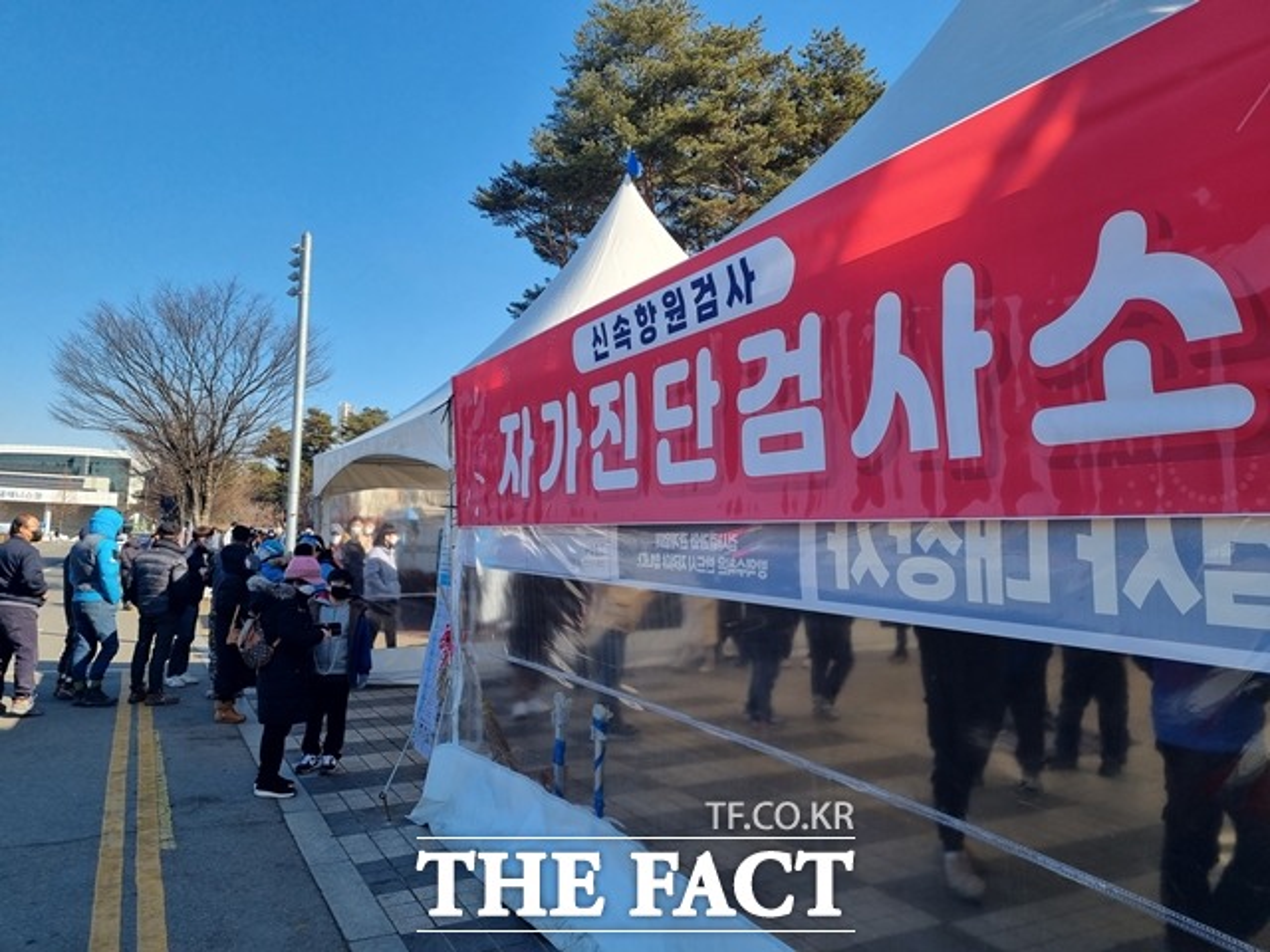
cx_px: 635
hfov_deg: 67.3
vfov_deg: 53.1
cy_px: 476
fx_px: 954
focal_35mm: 26
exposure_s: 1/1464
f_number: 1.8
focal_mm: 5.4
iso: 50
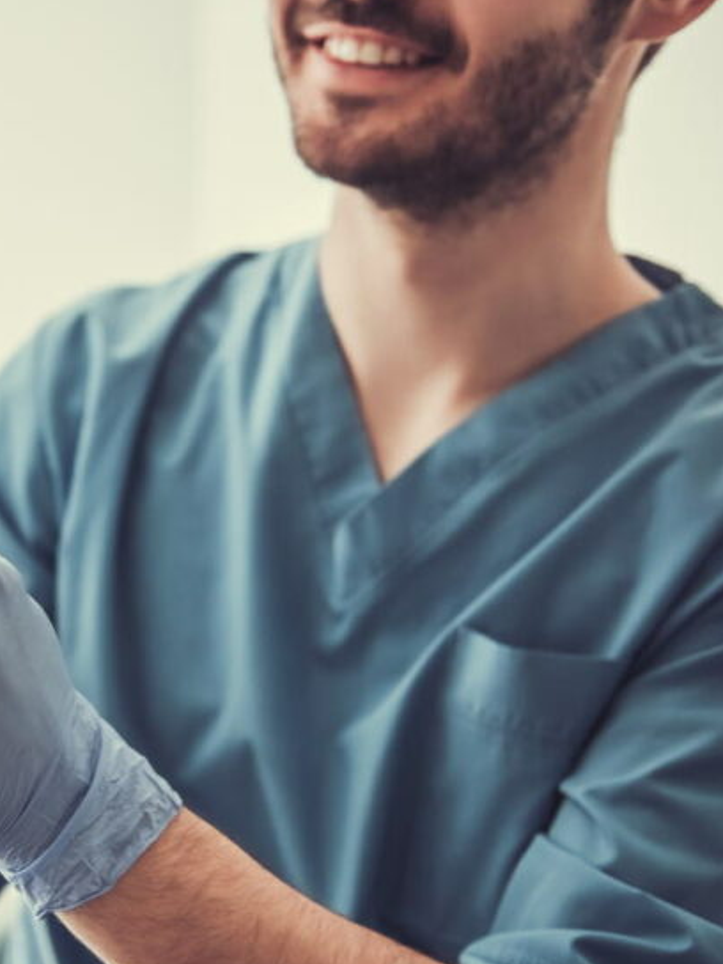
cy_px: 556
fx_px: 2116
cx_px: -152
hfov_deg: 18.4
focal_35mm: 76
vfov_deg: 25.6
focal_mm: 42
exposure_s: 1/400
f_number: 2.8
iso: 800
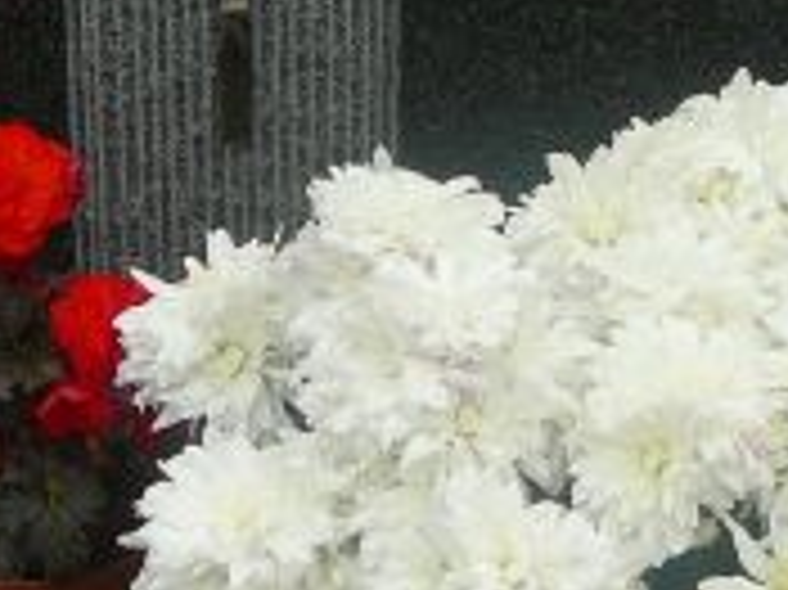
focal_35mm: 128
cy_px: 383
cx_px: 770
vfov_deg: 11.6
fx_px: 2912
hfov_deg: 15.2
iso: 80
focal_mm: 5.2
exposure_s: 1/250
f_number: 2.8
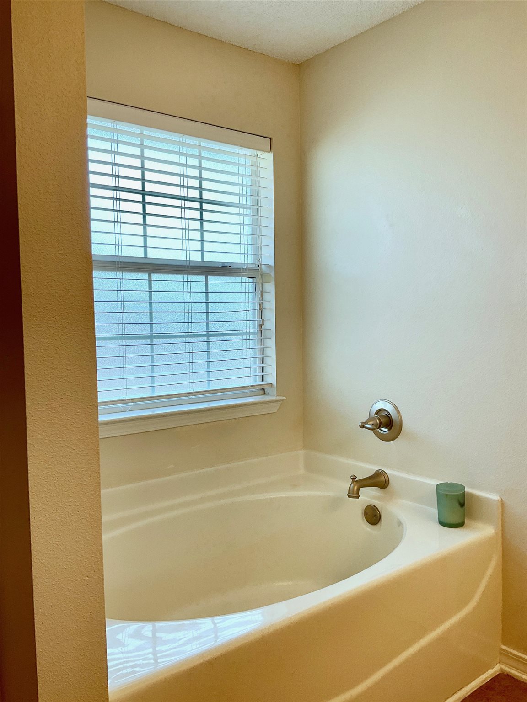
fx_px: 589
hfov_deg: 48.2
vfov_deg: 61.7
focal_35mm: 29
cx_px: 264
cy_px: 351
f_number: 1.8
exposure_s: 1/120
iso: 20
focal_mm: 3
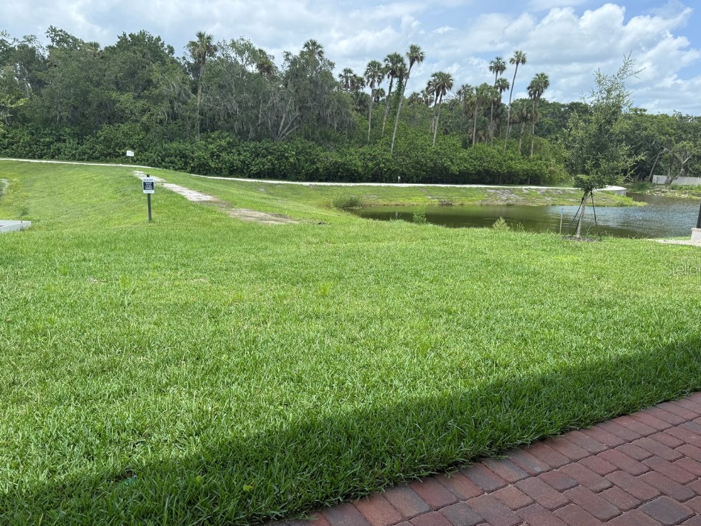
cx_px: 354
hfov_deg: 67.3
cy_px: 269
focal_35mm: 26
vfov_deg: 53.1
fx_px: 527
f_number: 1.78
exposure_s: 1/2907
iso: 100
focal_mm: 6.76
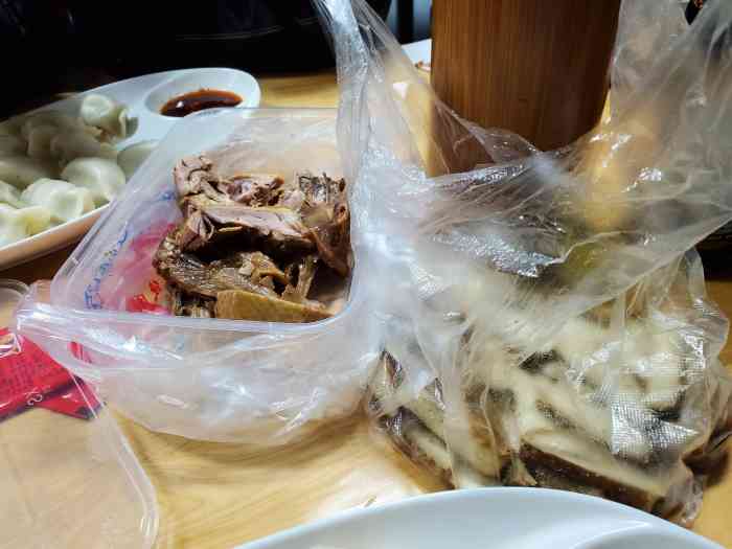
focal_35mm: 26
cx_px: 366
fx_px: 550
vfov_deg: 53.1
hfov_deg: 67.3
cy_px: 274
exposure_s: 1/50
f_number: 2.4
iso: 200
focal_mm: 4.3
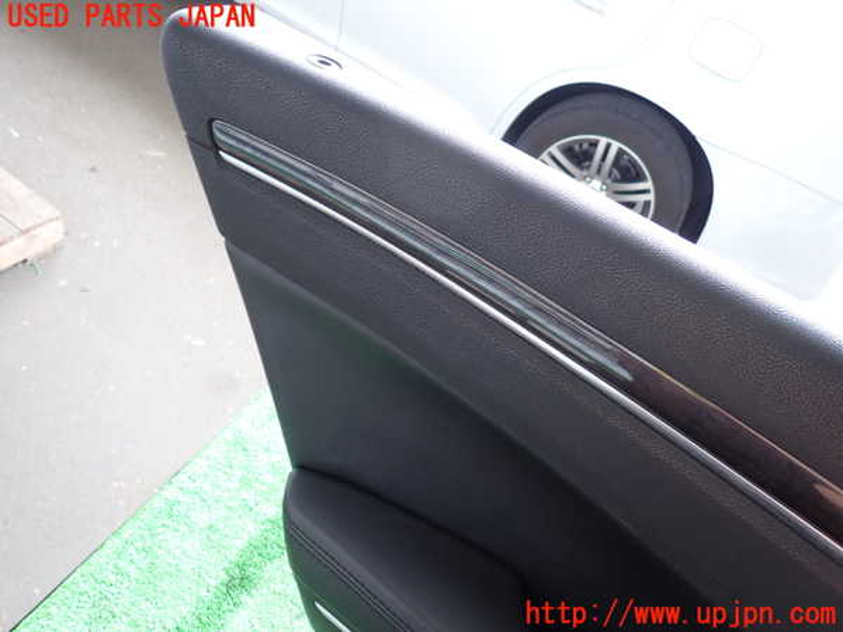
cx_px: 422
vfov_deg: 54.9
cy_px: 316
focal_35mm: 25
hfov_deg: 69.4
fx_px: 609
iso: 200
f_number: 2
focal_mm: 4.5
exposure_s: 1/30
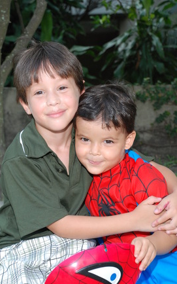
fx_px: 811
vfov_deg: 19.8
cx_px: 85
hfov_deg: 12.5
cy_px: 154
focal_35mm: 105
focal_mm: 62
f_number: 7.1
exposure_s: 1/160
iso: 640
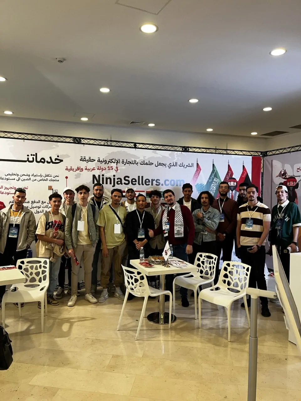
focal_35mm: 26
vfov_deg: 67.3
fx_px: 301
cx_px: 150
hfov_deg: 53.1
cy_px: 200
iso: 125
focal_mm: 5.1
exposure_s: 1/50
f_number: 1.6
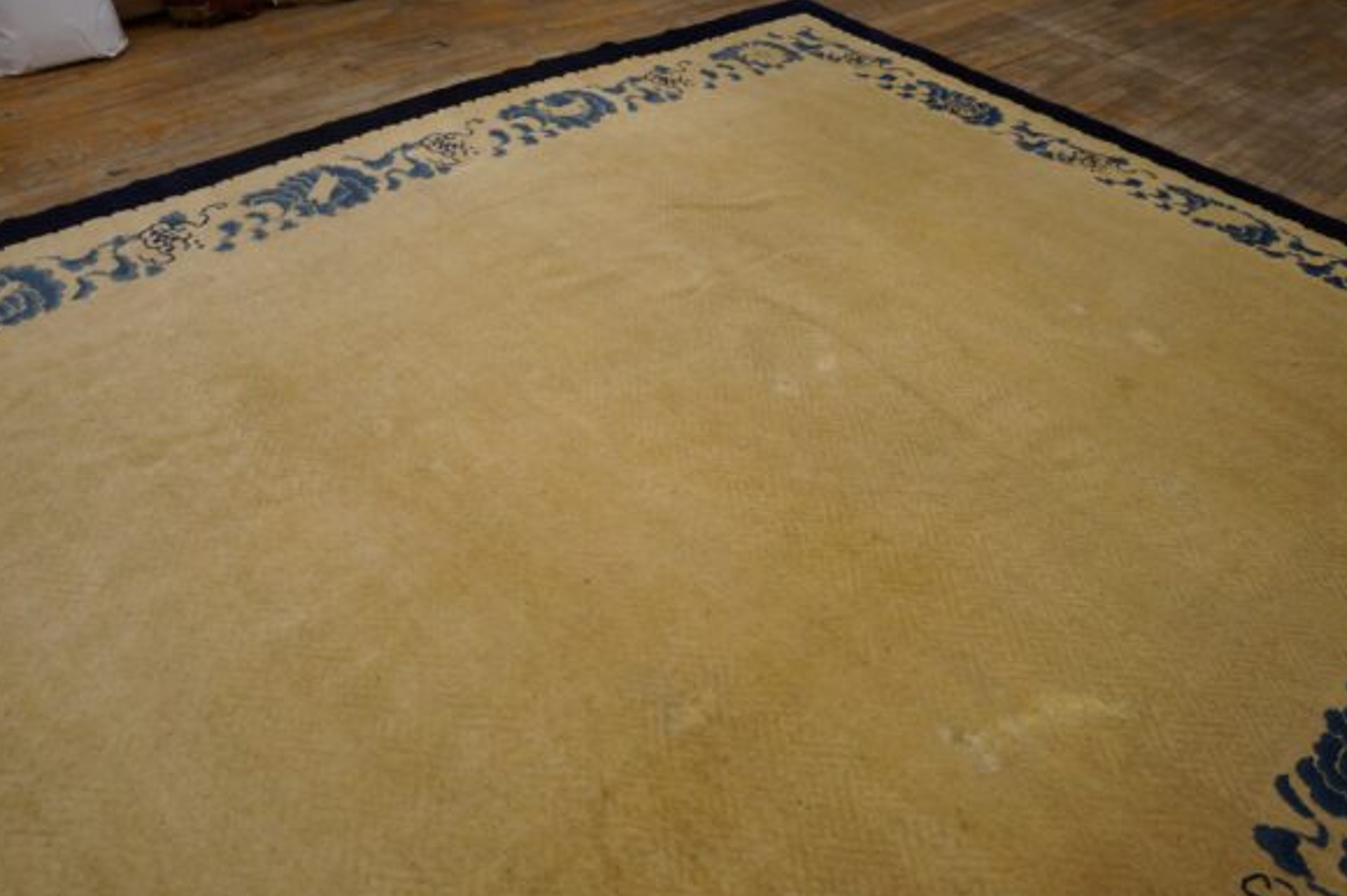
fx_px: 1047
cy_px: 455
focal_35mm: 28
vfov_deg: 46.3
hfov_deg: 65.5
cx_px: 684
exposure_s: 1/60
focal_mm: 18
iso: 400
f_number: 4
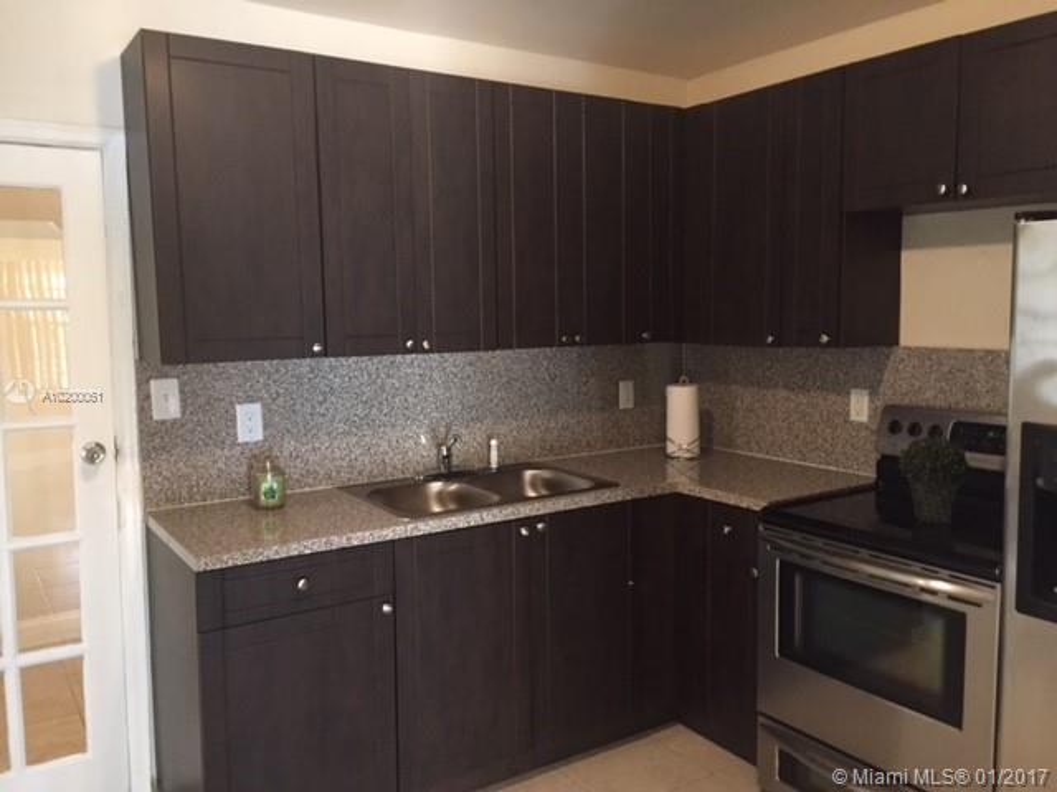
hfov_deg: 61.7
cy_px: 396
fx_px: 886
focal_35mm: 29
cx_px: 528
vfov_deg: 48.2
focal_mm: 4.15
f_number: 2.2
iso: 250
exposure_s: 1/15
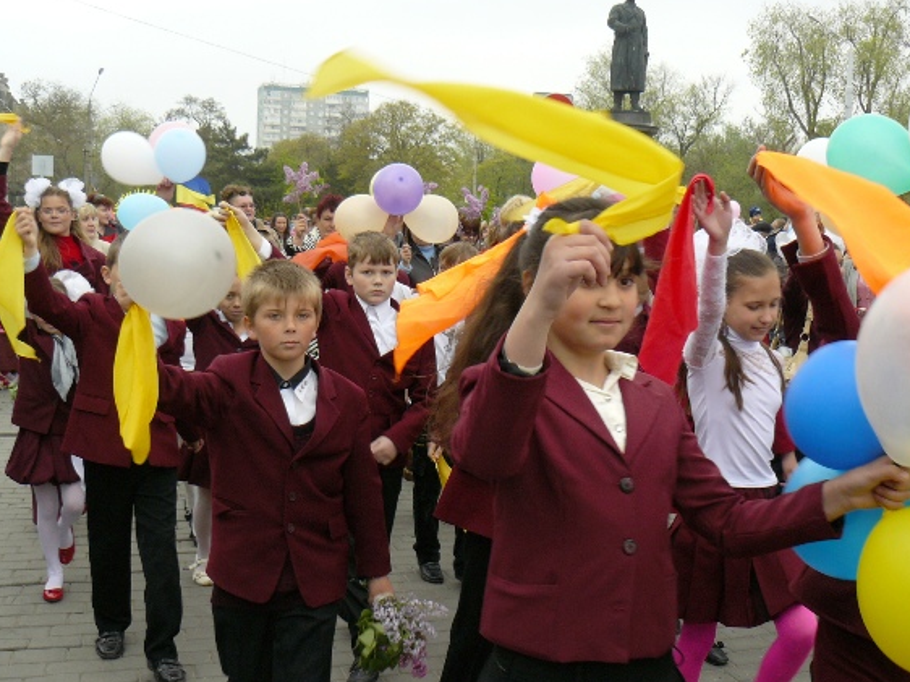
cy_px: 340
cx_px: 487
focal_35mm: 41
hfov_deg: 45.8
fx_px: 1077
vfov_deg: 35.1
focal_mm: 6
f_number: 4
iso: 100
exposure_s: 1/125
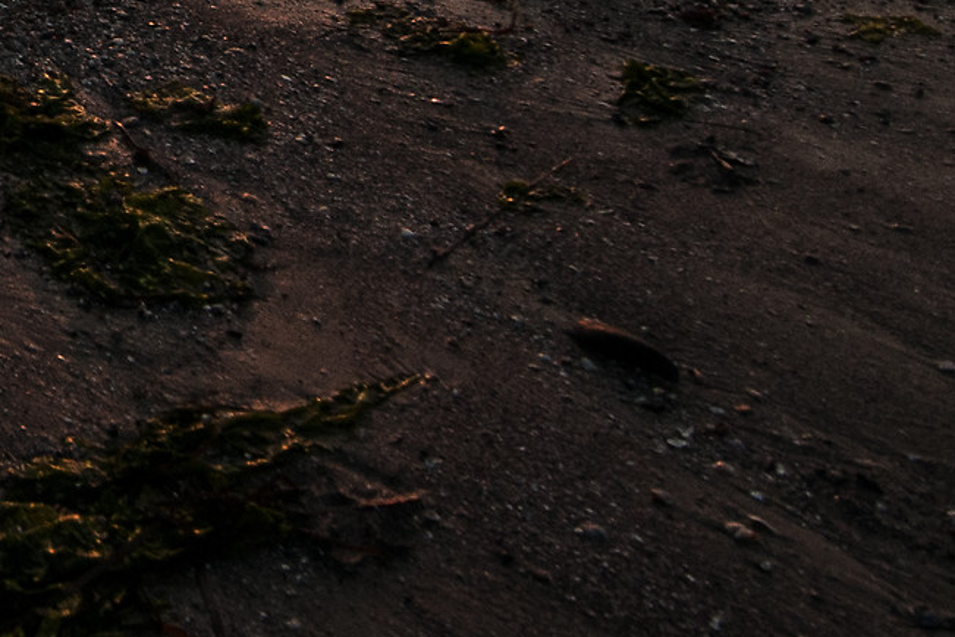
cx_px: -399
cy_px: -339
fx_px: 1614
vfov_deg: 19.3
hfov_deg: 26.1
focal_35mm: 61
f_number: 8
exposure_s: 1/320
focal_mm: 11
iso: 200
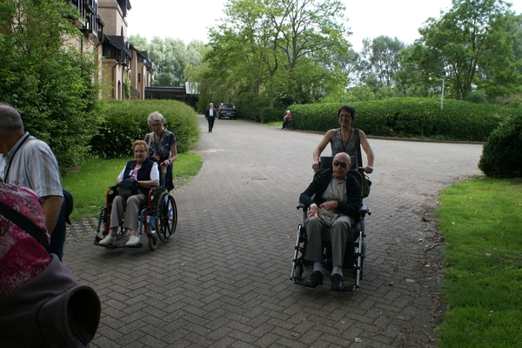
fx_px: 435
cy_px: 174
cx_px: 261
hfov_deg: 61.9
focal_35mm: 30
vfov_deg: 43.6
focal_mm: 20
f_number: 9
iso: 100
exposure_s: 1/80
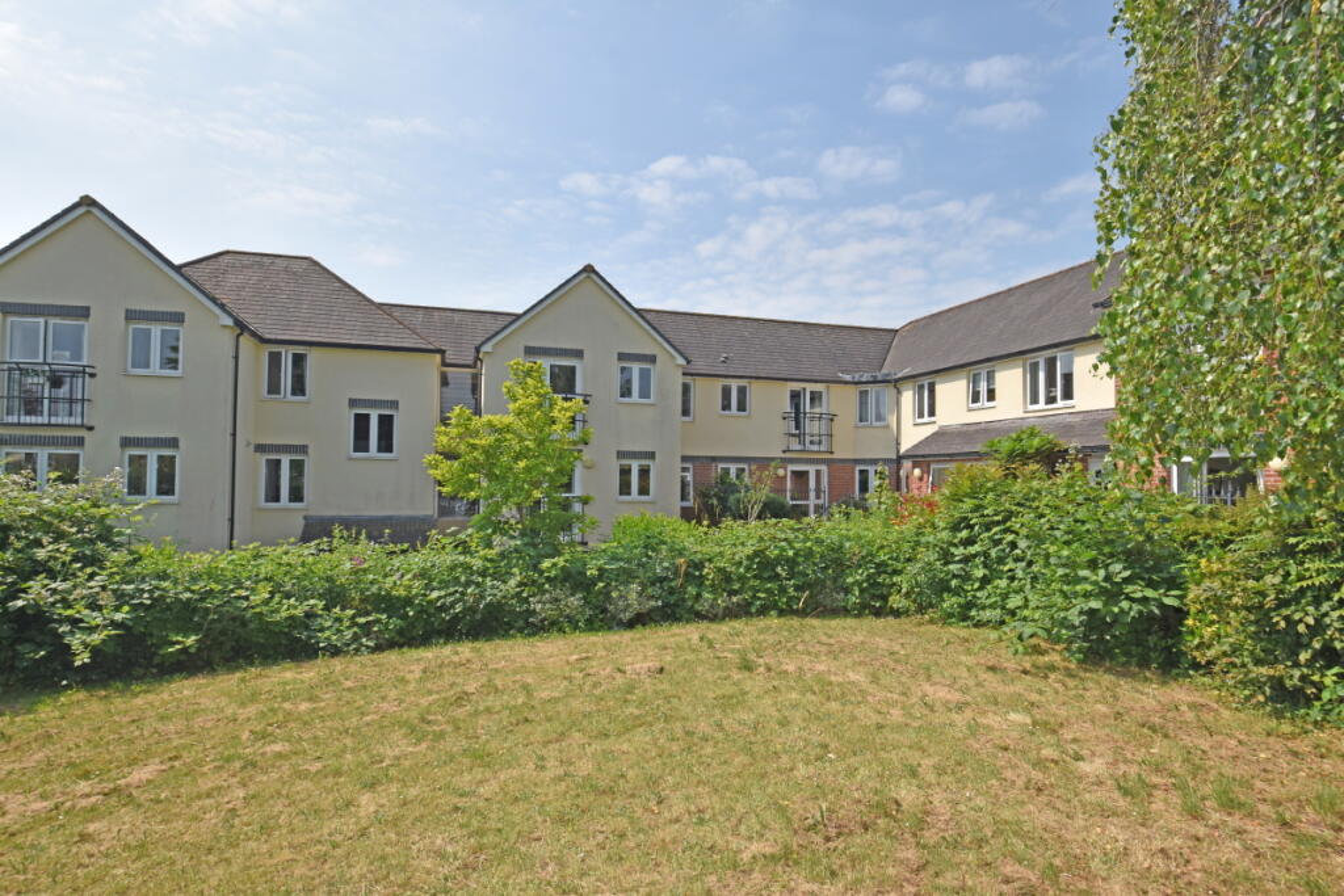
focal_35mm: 18
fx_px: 672
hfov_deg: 90.0
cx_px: 672
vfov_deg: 67.4
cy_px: 448
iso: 100
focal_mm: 12
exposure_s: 1/200
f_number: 10
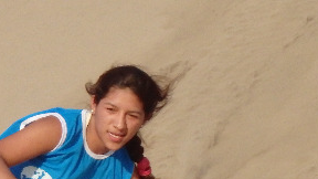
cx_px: 70
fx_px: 2799
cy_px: 251
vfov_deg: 3.6
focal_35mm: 332
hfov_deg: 6.5
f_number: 5.9
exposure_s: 1/2000
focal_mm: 25
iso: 800
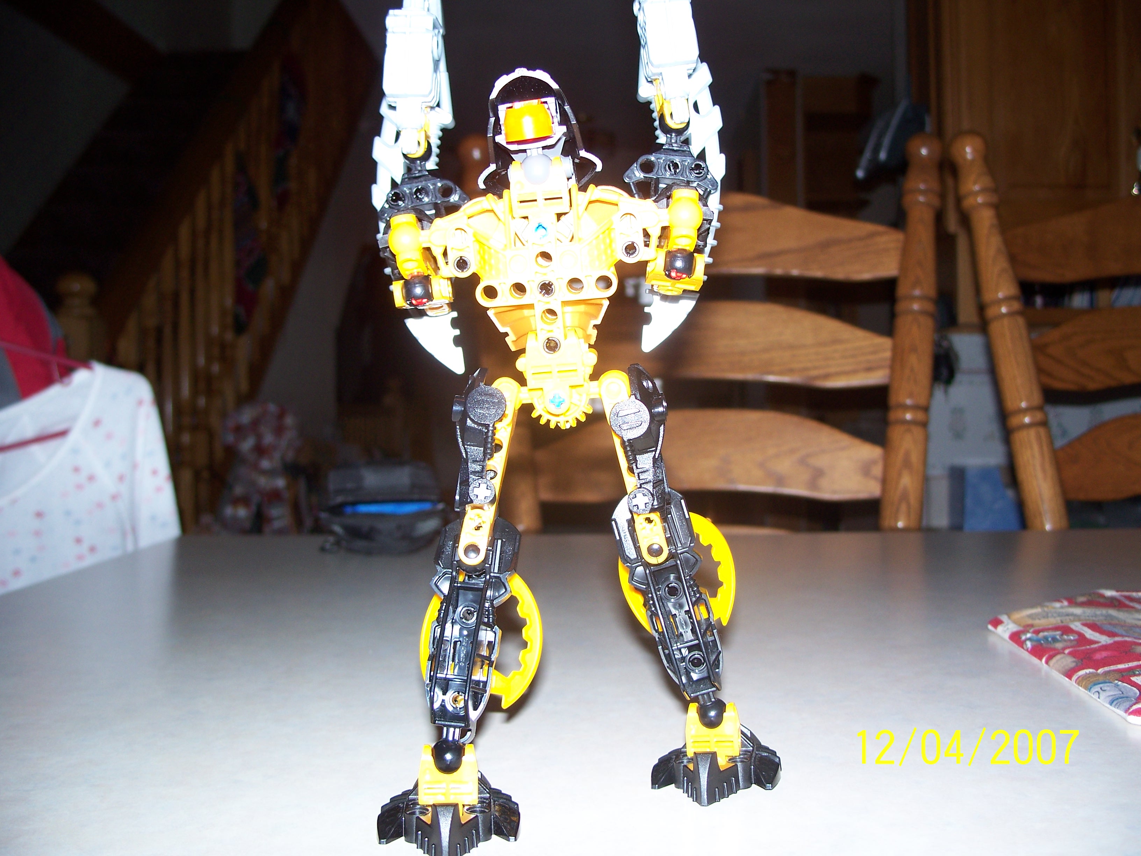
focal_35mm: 37
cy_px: 428
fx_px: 1220
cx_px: 570
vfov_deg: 38.7
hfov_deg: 50.1
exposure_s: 1/60
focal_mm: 7.8
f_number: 2.8
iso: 125
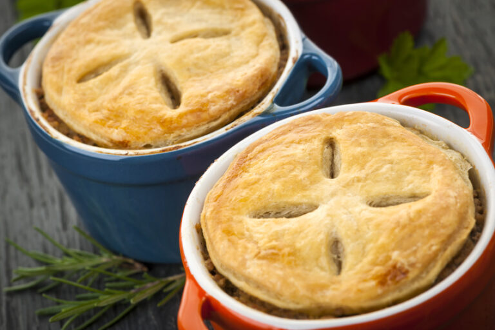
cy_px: 165
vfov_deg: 13.0
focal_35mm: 105
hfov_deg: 19.5
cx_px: 248
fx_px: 1444
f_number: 11
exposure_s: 1/125
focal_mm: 105
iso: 200
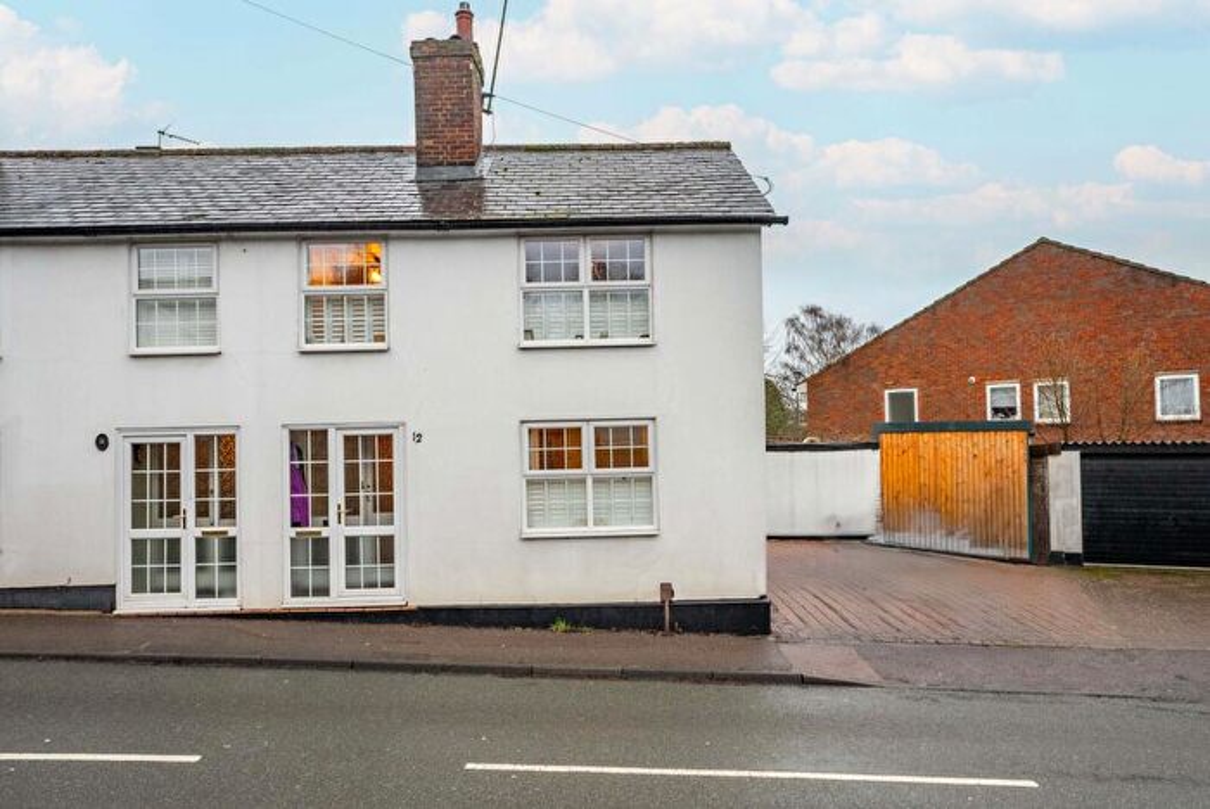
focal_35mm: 25
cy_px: 404
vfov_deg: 51.4
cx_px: 605
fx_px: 841
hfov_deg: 71.5
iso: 320
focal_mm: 25
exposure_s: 1/160
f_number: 4
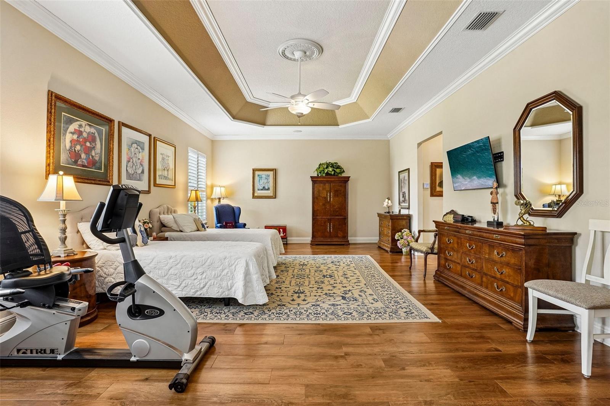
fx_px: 288
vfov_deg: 70.4
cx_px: 305
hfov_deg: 93.3
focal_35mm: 17
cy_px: 203
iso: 400
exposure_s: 1/5
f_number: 9
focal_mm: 17
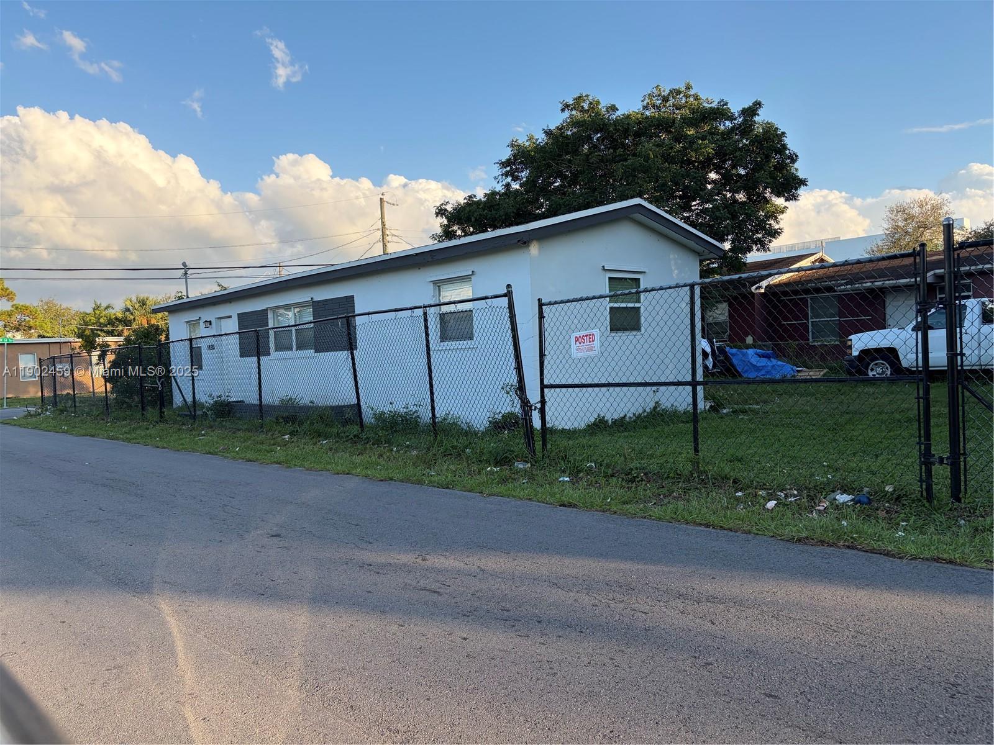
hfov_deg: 67.3
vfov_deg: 53.1
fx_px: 747
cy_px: 372
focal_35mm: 26
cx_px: 497
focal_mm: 5.96
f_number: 1.6
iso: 50
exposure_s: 1/973
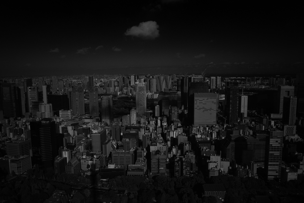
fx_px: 236
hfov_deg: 65.5
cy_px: 102
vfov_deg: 46.4
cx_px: 152
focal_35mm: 28
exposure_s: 1/1600
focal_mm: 18.3
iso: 100
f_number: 3.2
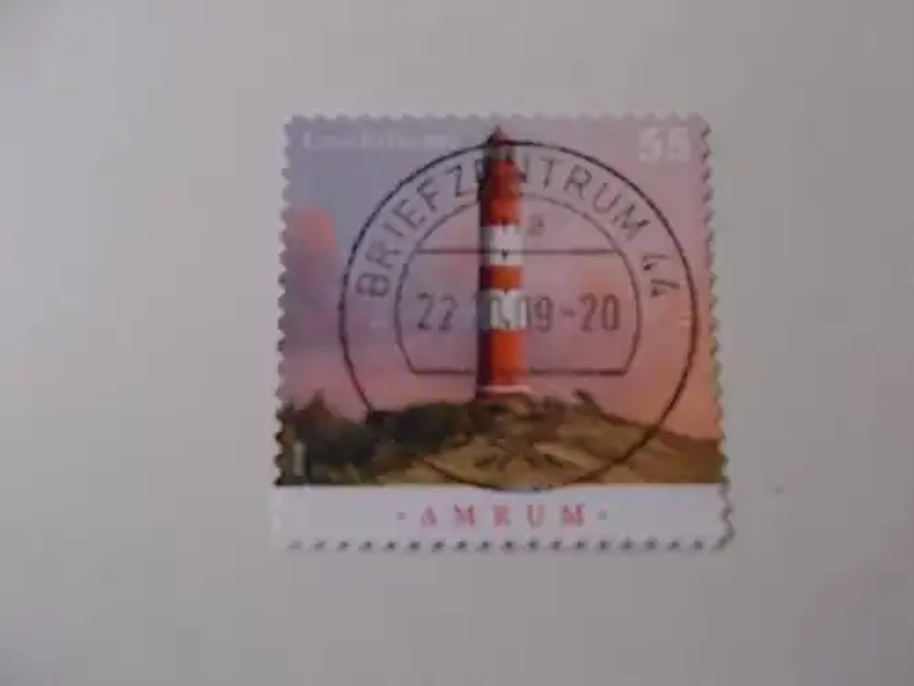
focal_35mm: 26
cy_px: 343
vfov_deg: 53.1
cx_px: 457
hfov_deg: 67.3
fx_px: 687
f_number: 3.2
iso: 200
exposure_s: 1/15
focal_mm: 4.6
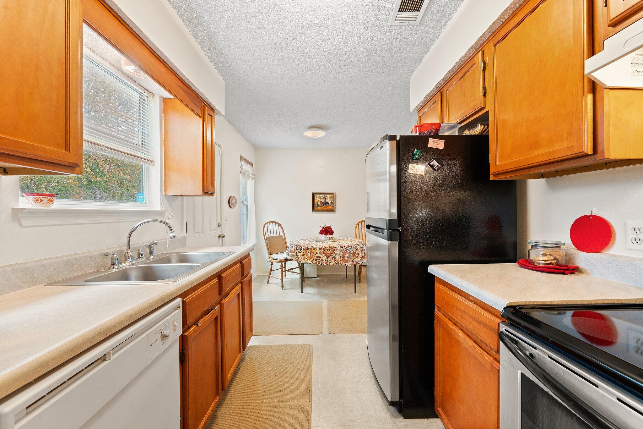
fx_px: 250
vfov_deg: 81.2
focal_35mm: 14
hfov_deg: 104.3
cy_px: 214
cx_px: 322
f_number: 10
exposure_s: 1/2
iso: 500
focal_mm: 14
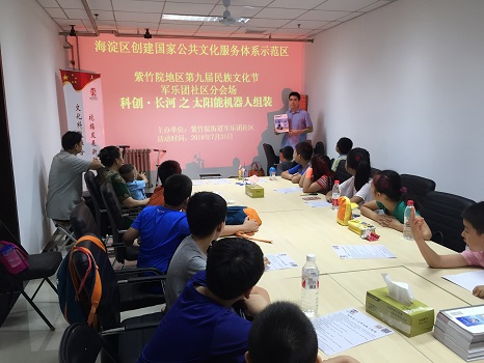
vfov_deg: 48.3
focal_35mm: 29
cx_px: 242
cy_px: 182
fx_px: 406
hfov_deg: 61.6
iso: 80
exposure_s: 1/30
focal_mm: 4.15
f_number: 2.2
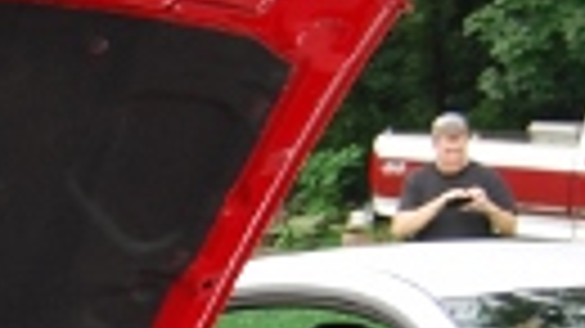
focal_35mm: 201
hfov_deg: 10.3
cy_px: 503
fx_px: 3117
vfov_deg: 6.0
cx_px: -315
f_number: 5
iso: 200
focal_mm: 26
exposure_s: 1/100
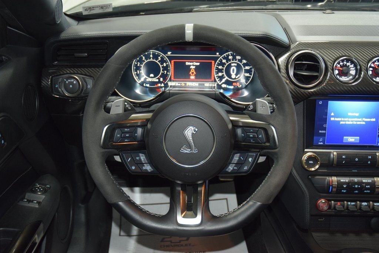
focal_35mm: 40
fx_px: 426
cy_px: 126
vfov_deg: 33.0
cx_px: 190
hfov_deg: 47.9
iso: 1800
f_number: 3.8
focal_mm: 27
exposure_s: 1/40
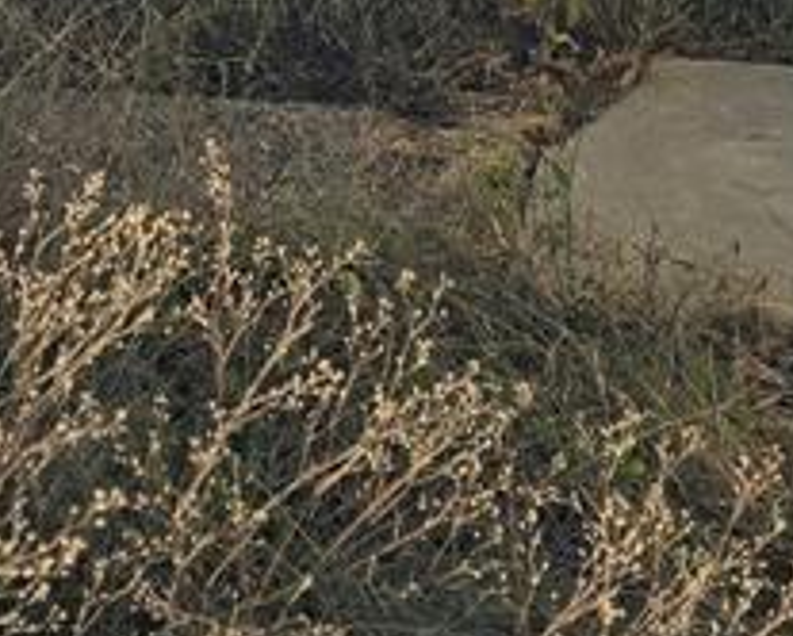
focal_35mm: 111
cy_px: -379
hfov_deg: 17.2
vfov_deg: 13.0
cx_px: 230
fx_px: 2608
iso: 12
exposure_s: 1/1307
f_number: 1.7
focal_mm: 6.3
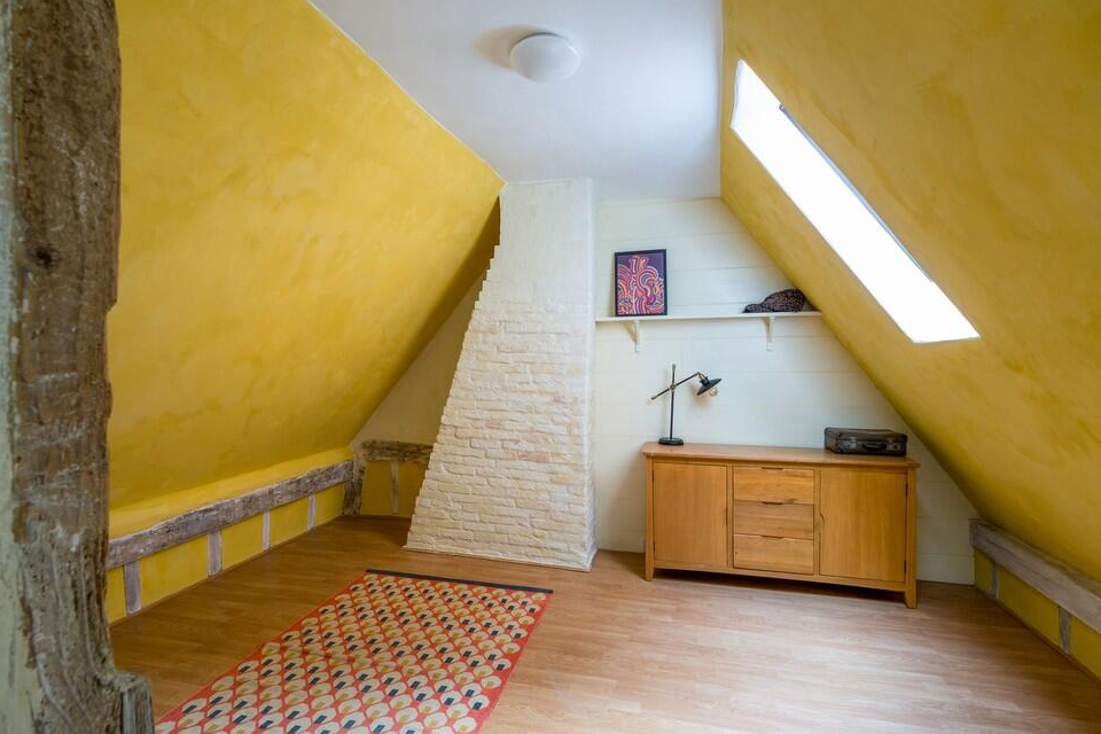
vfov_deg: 73.7
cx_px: 546
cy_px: 385
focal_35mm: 16
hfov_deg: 96.7
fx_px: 489
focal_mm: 10.3
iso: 160
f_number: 7.1
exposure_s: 1/2.5
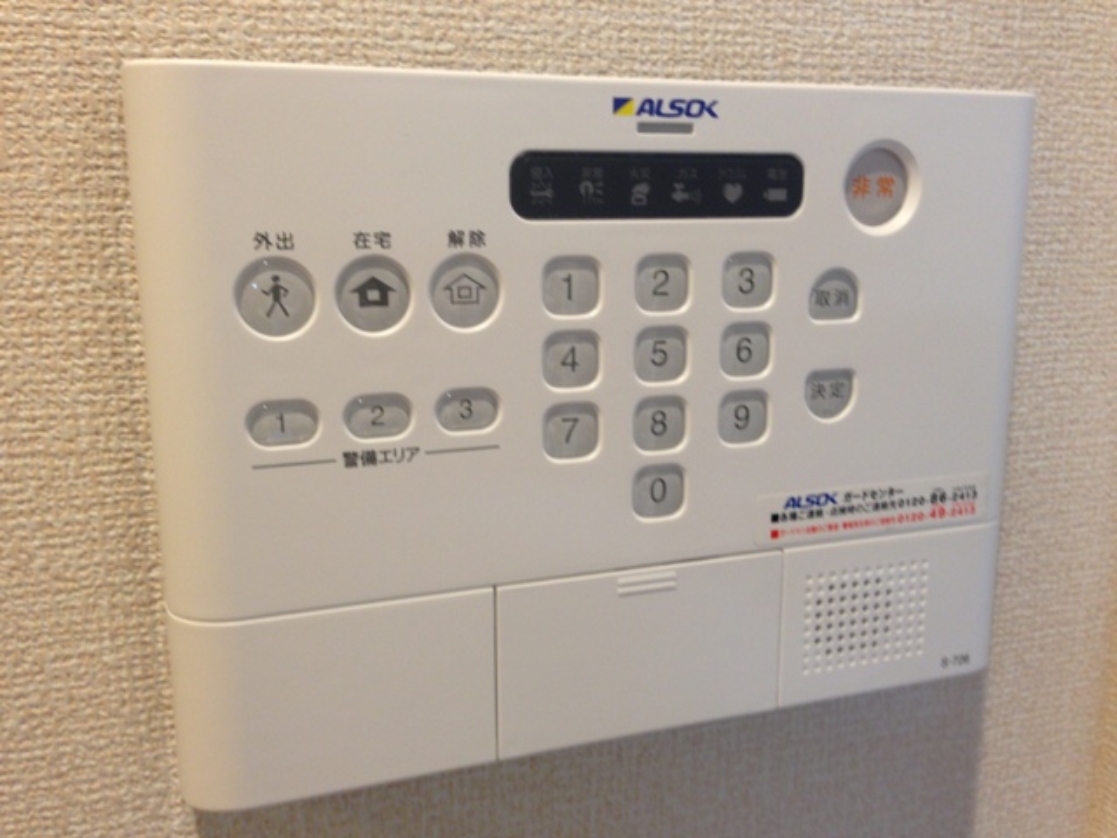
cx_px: 558
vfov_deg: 42.9
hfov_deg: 55.4
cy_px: 419
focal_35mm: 33
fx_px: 1065
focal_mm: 4.12
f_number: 2.4
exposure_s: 1/20
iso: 80
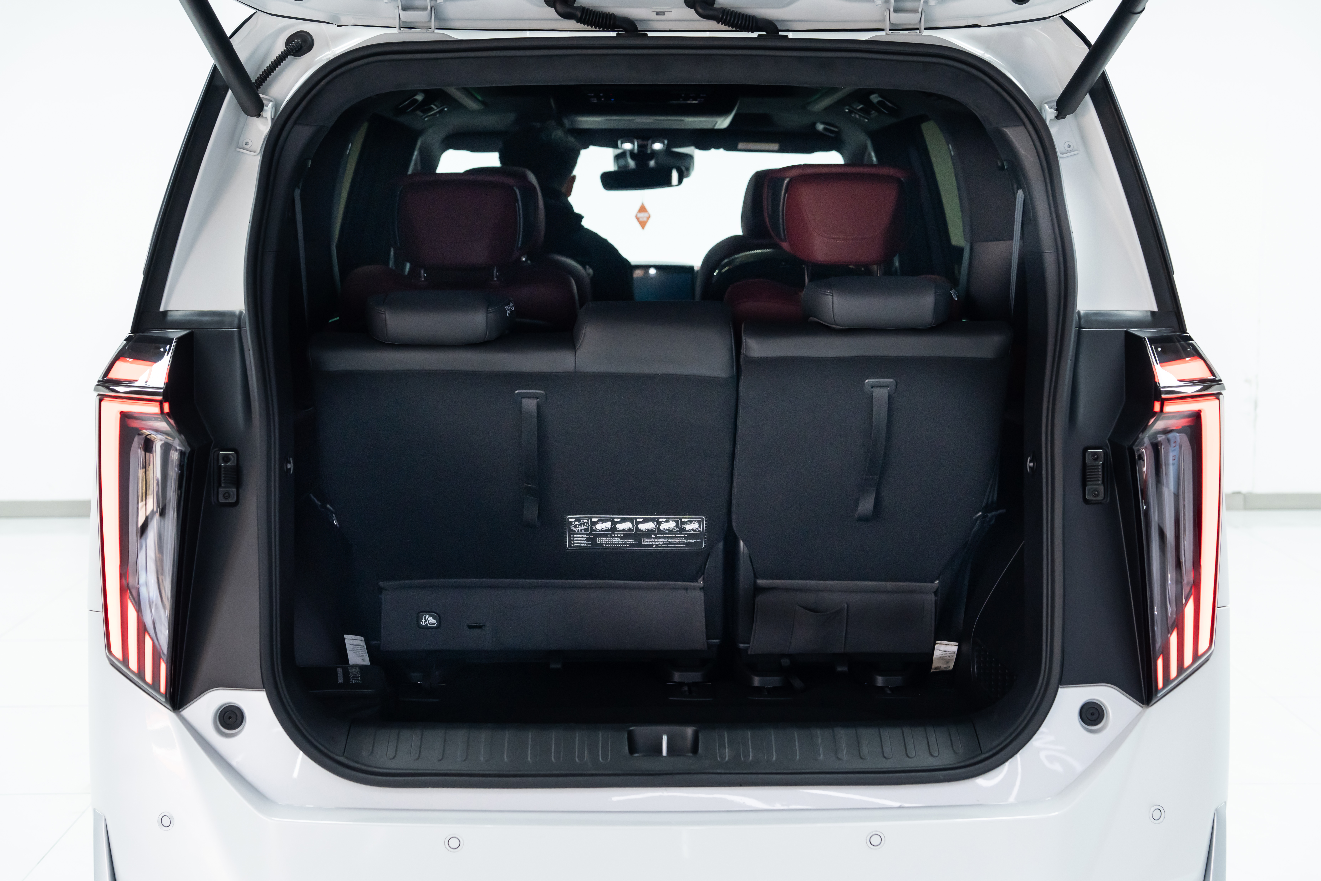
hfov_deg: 41.1
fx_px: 1761
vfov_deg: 28.1
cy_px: 440
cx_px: 660
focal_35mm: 48
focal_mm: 48
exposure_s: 1/100
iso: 2500
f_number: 4.5
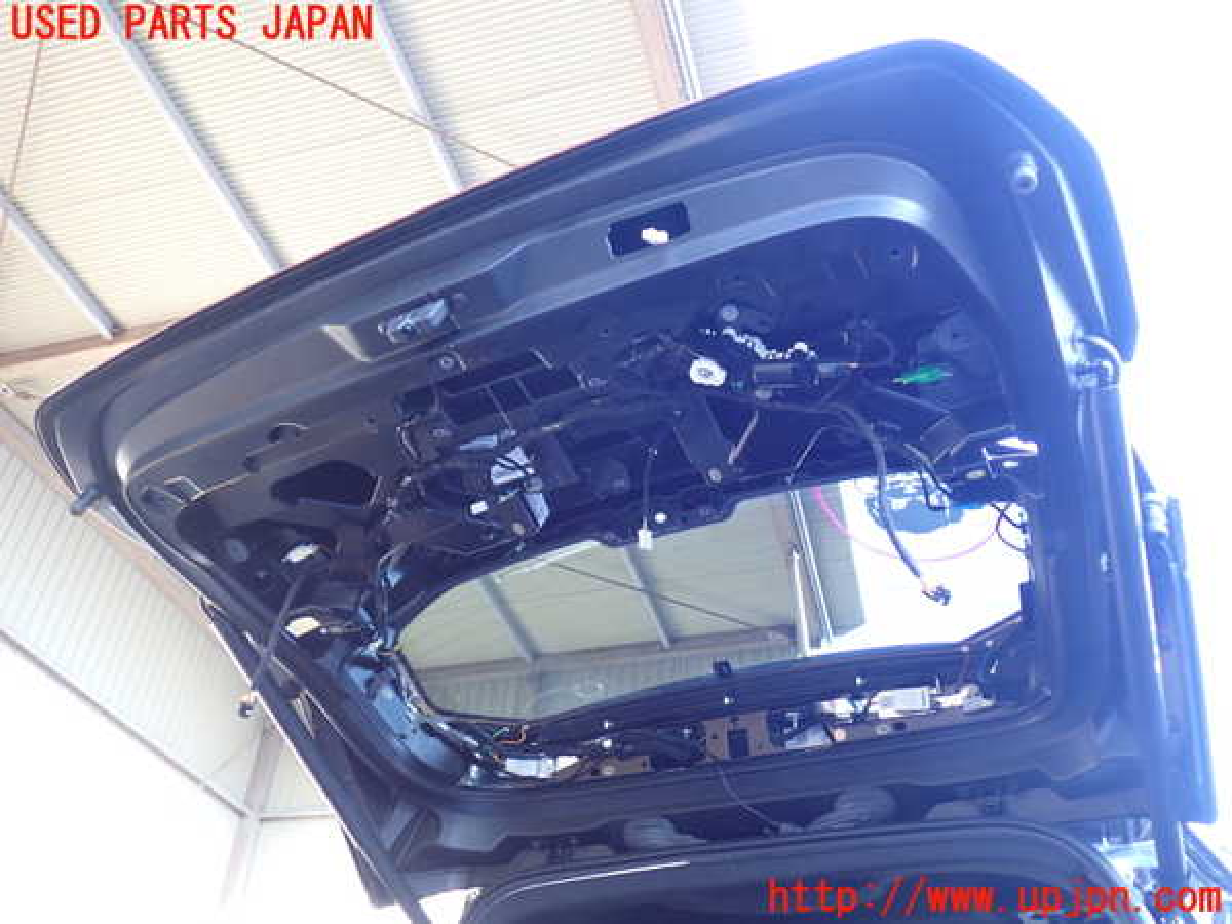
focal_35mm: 30
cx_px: 616
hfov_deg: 60.0
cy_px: 462
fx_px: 1068
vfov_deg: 46.8
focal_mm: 5.4
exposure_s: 1/60
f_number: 2.3
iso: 200
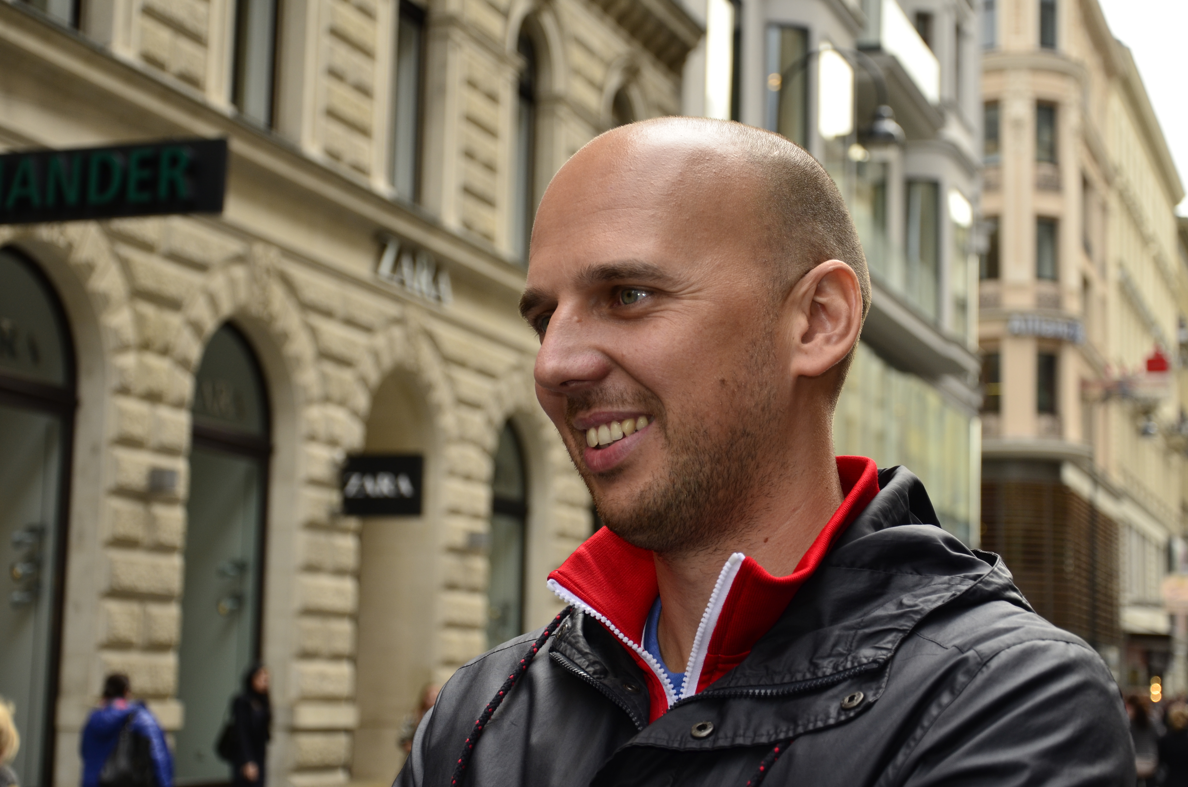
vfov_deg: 21.5
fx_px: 2075
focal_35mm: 63
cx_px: 594
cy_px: 394
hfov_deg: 32.0
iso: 250
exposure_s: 1/250
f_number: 4.8
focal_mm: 42
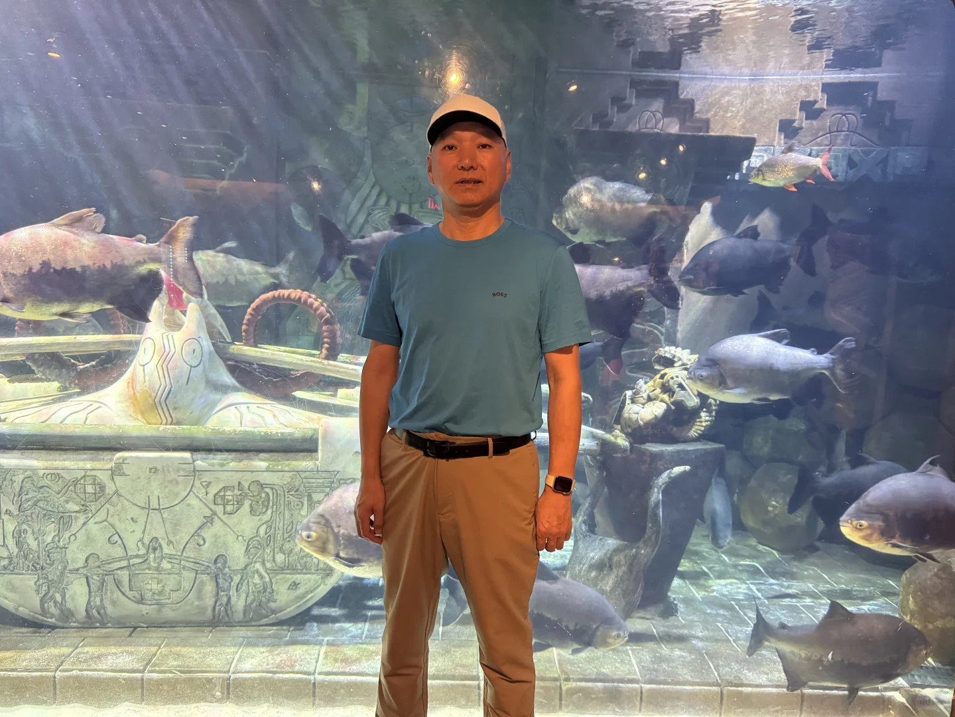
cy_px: 358
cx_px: 478
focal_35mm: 24
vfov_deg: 56.8
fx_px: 662
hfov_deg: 71.6
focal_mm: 6.76
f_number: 1.78
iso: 800
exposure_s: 1/40
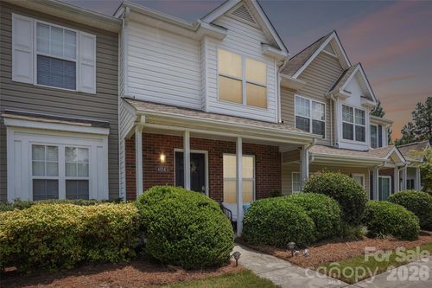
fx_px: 216
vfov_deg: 67.3
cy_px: 144
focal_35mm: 18
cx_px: 216
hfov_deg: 90.0
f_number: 8
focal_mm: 18
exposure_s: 1/800
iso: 400
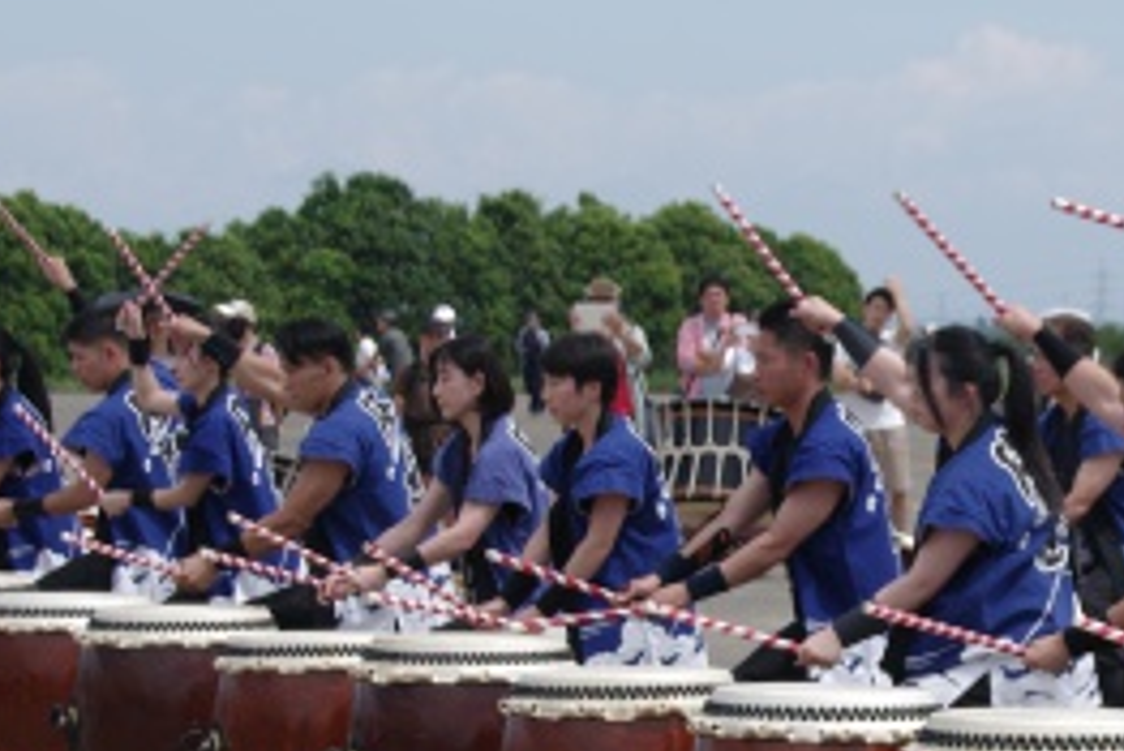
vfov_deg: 7.4
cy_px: 560
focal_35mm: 186
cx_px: 976
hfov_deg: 11.0
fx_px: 5810
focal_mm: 43
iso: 160
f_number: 8
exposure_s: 1/250
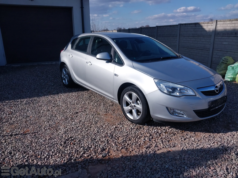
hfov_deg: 60.0
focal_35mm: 30
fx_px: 206
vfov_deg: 46.8
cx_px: 119
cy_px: 89
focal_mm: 4.6
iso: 20
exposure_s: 1/1269
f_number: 1.8
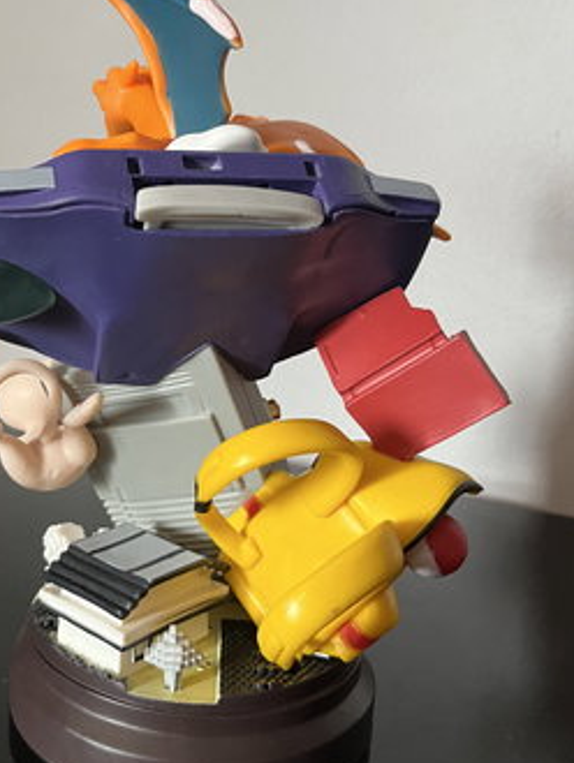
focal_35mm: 42
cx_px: 139
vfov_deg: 44.7
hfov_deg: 33.7
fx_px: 927
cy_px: 339
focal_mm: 5.1
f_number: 1.6
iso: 250
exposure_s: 1/60
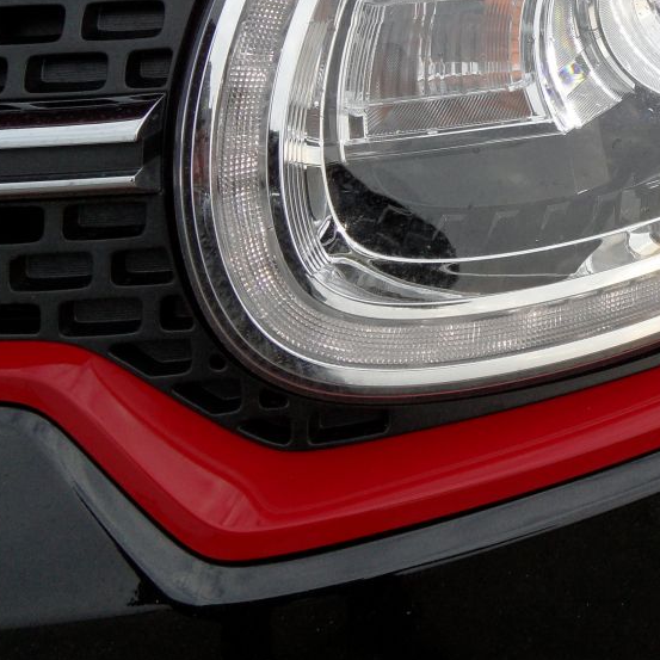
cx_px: 603
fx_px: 992
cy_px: 131
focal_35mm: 46
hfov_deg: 34.6
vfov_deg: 35.6
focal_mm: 3.9
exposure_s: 1/500
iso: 80
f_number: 3.2
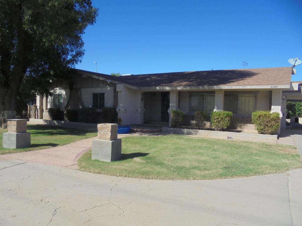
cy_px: 113
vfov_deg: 53.1
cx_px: 151
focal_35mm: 26
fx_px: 227
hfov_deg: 67.3
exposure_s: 1/800
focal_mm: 4.6
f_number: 3.5
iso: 100
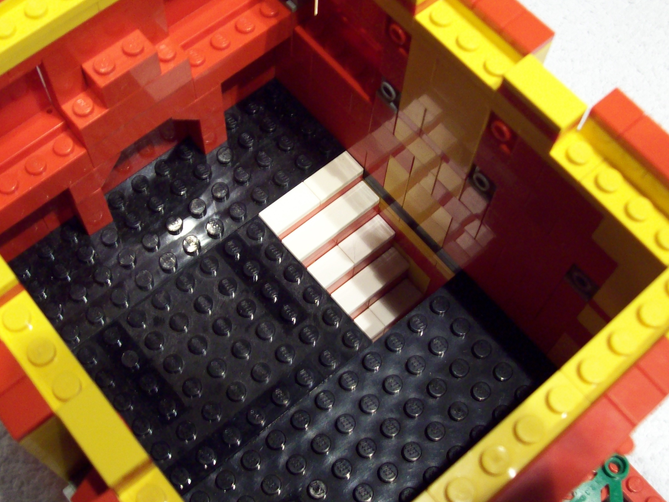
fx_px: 927
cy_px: 229
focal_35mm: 48
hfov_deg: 39.6
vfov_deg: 30.2
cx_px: 282
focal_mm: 6
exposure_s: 1/17.3
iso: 160
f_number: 2.7
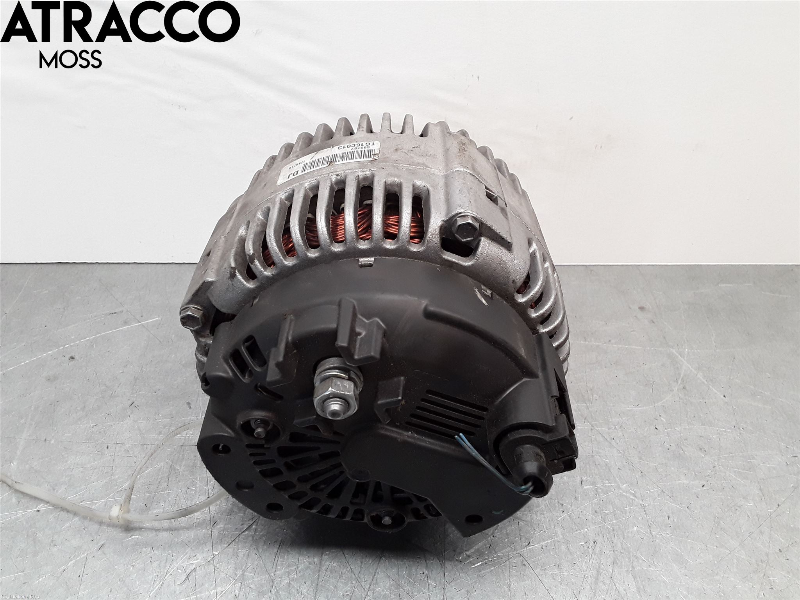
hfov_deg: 63.4
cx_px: 400
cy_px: 300
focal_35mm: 28
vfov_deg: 49.7
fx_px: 647
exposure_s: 1/100
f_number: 1.9
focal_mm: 2.91
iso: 80
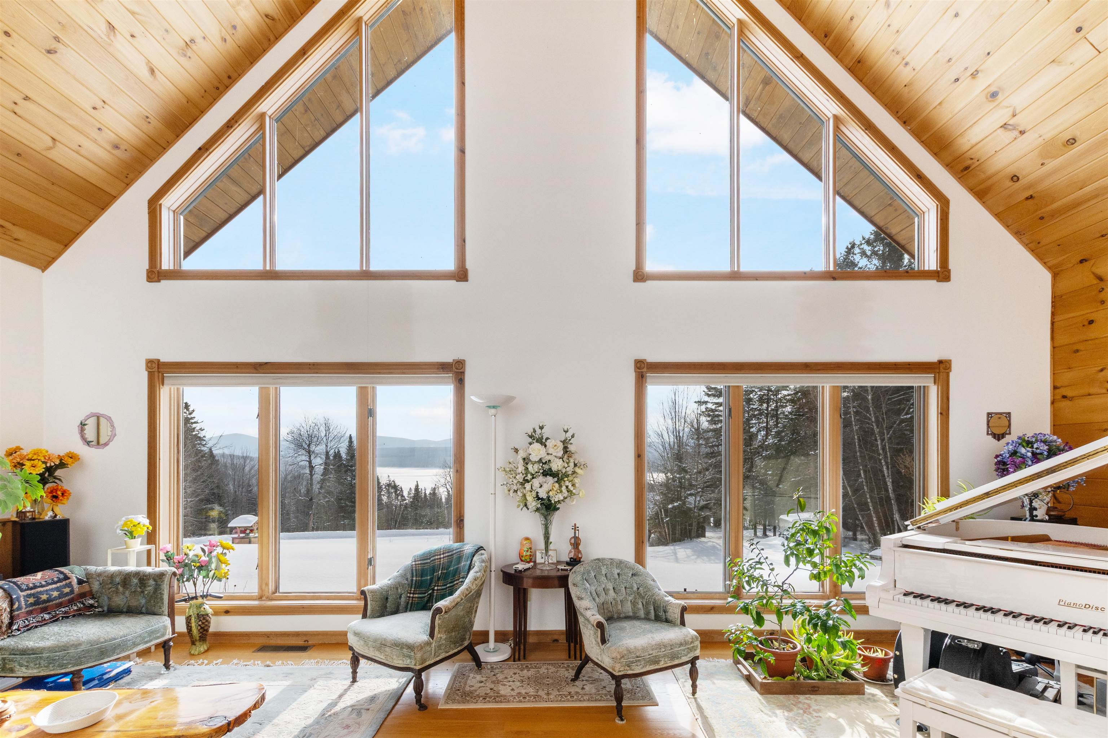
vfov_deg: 77.3
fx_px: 461
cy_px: 369
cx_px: 554
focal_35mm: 15
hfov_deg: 100.4
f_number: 8
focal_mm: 10
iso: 64
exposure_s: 1/200
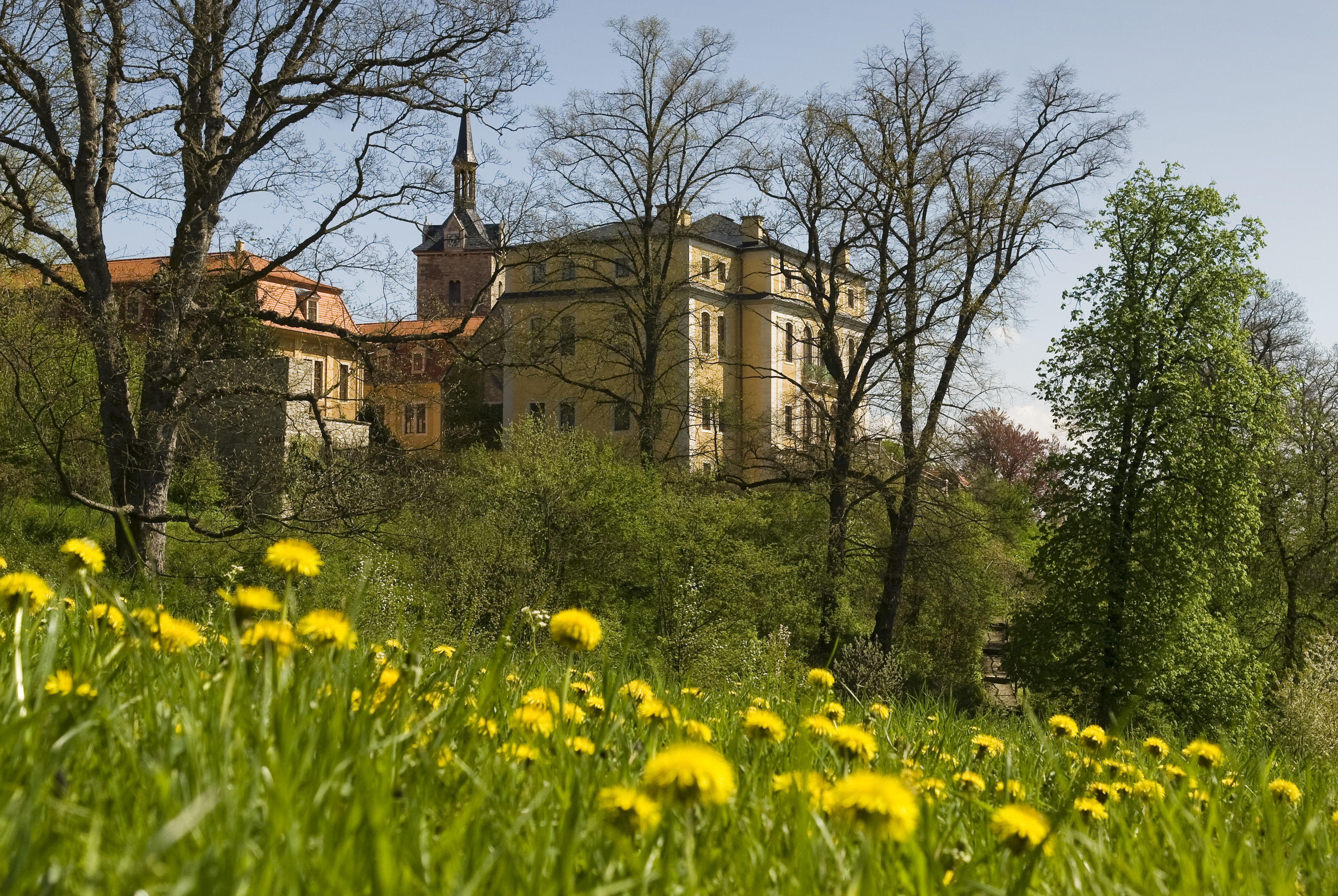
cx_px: 689
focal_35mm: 55
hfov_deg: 36.5
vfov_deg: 24.9
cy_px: 415
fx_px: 2031
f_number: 8
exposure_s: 1/350
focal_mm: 31
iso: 100
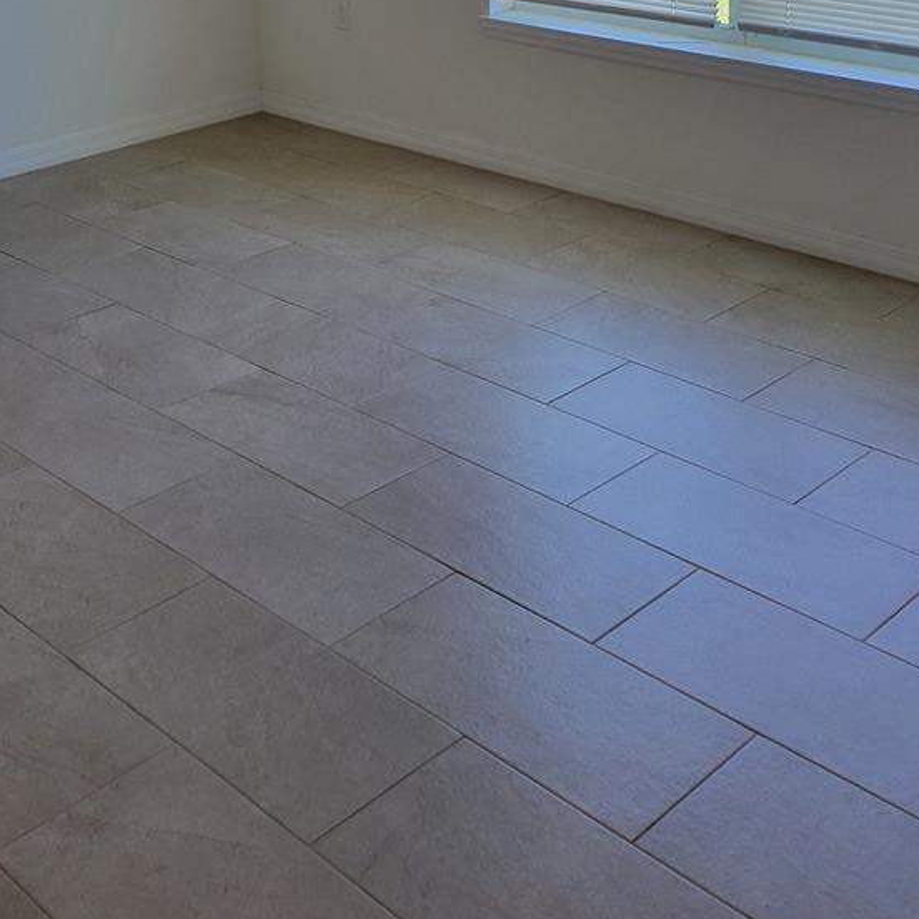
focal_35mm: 50
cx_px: 375
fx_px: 1502
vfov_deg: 31.6
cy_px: 15
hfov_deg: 33.9
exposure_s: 1/120
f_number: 1.8
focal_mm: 5.4
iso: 80
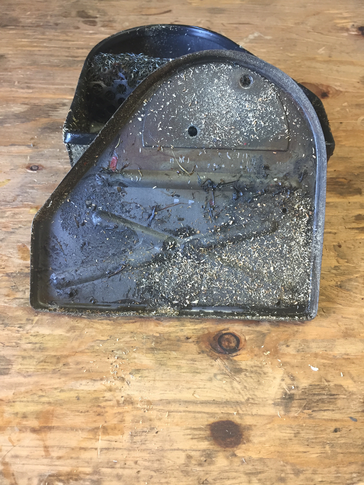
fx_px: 407
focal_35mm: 29
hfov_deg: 48.2
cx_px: 182
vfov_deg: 61.7
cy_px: 242
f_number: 2.2
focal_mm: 4.15
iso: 100
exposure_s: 1/30
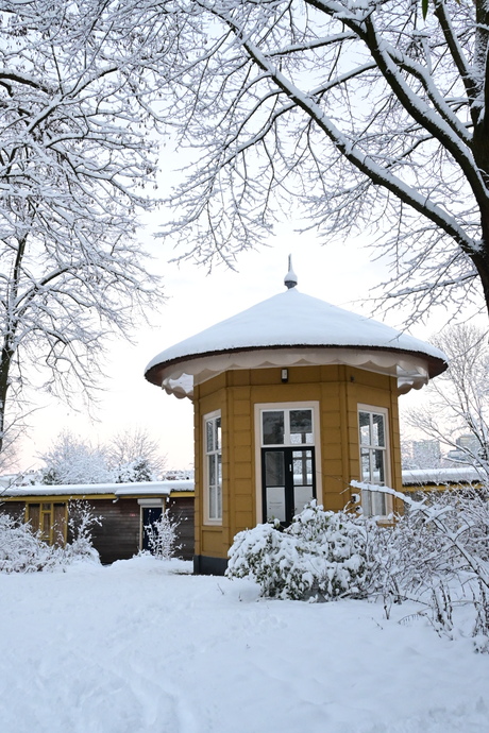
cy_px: 366
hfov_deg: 36.9
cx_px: 244
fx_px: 733
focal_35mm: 36
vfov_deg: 53.1
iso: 3200
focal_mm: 24
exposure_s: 1/50
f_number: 13
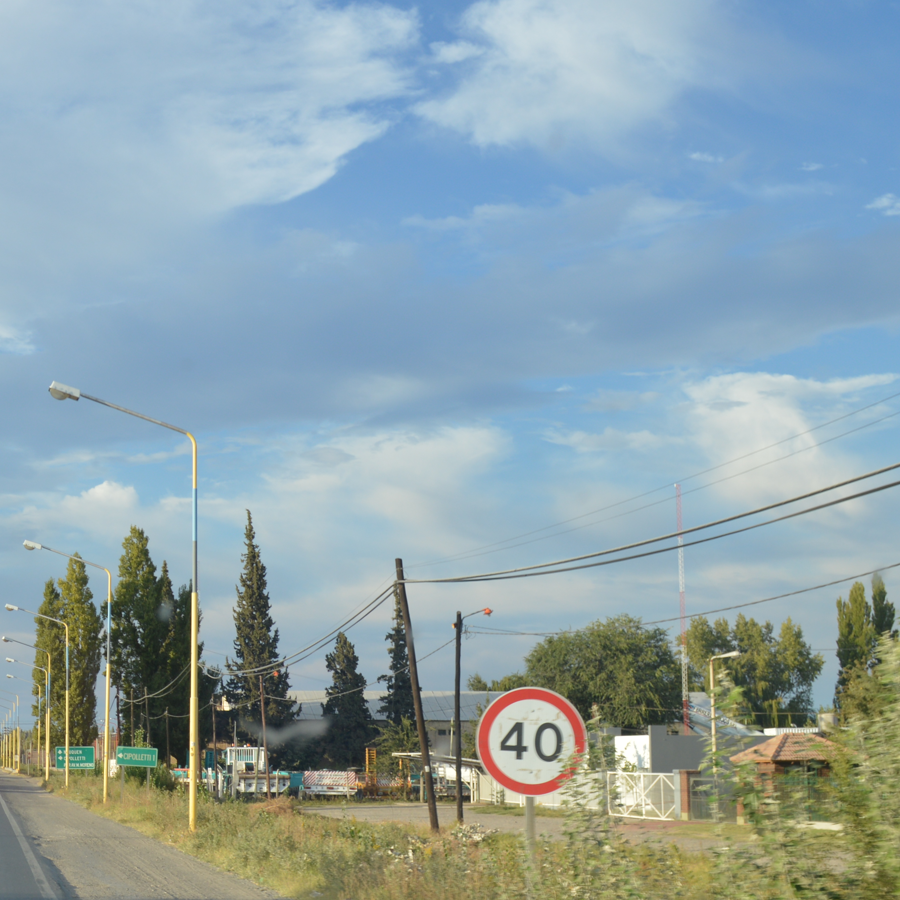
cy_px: 571
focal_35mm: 62
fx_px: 1824
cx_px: 77
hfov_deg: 26.7
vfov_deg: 27.6
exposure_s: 1/160
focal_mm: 22
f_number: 6.3
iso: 100
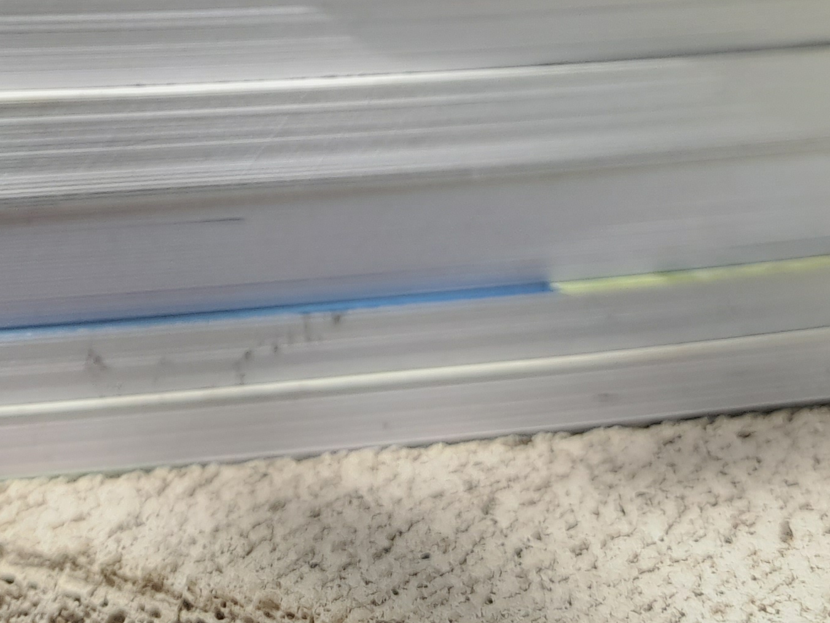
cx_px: 28
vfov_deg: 19.3
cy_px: -14
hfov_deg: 25.2
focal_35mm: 74
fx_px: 1775
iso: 20
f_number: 2
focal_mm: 4.6
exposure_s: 1/506
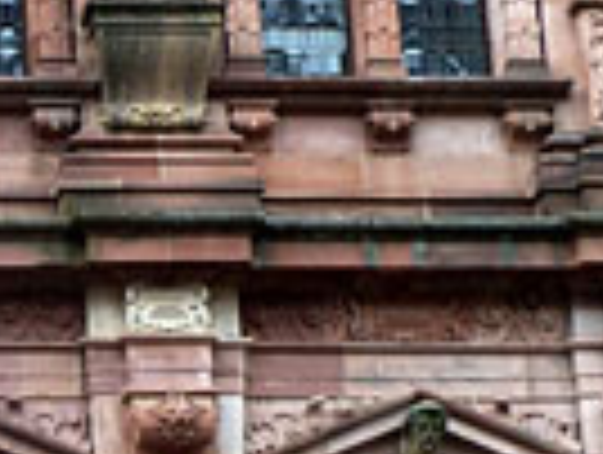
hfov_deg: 10.1
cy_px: 22
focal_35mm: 188
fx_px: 3281
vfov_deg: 7.9
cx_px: -328
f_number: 3.7
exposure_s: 1/60
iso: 80
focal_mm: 6.9
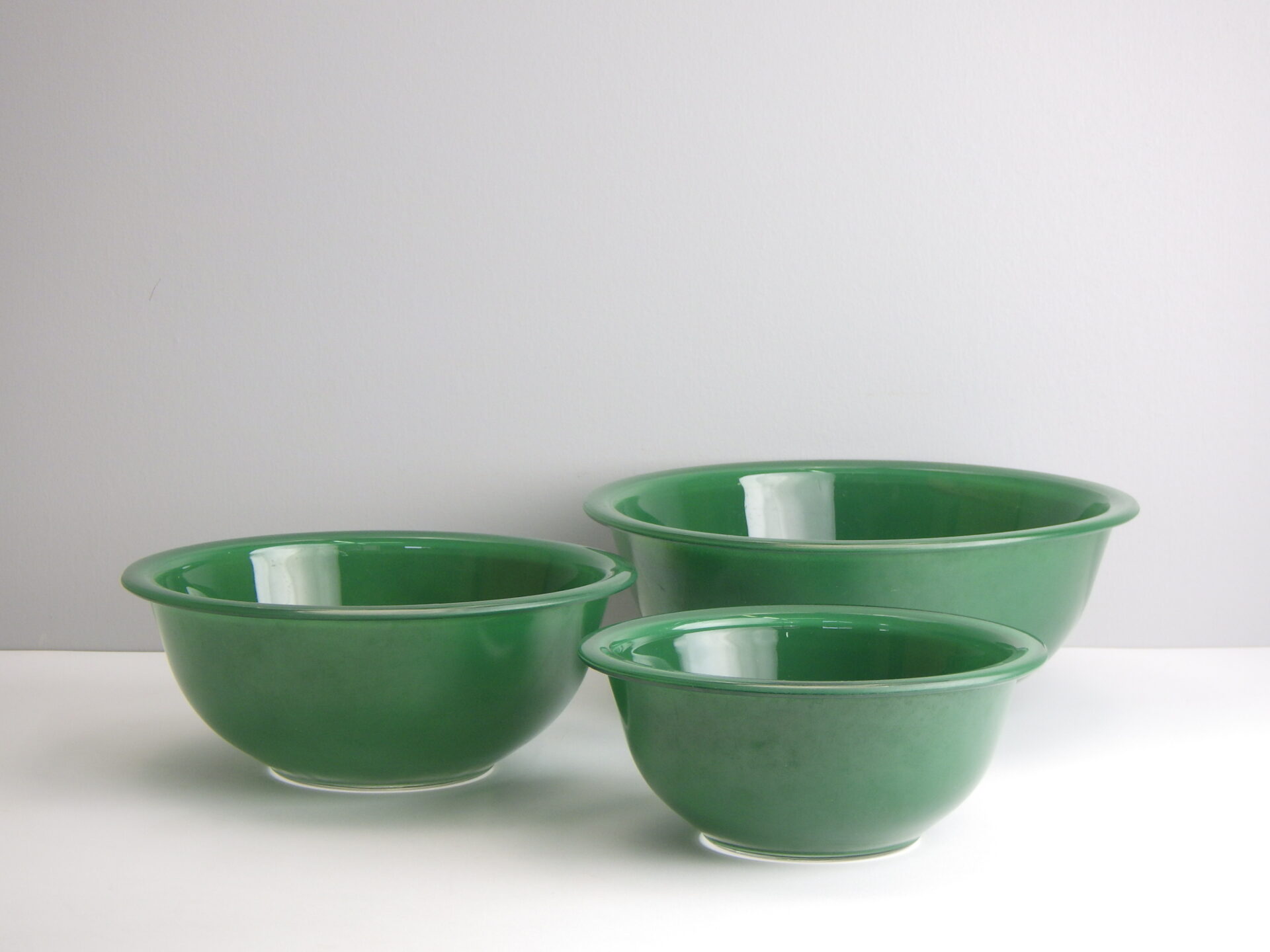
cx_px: 635
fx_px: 3449
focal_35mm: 94
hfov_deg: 20.9
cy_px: 476
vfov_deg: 15.7
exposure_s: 1/30
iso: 125
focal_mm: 16.7
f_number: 5
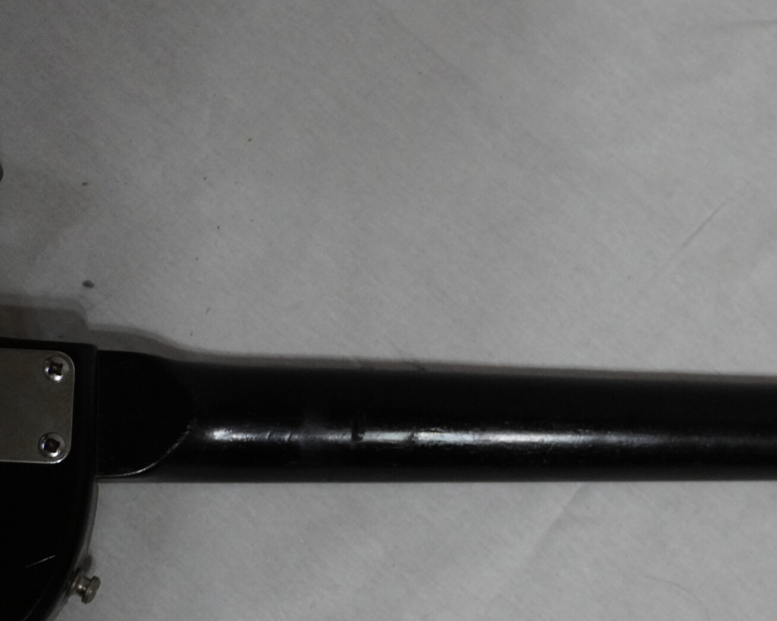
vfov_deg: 17.4
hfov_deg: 21.3
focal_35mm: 88
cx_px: 674
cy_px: 432
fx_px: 2023
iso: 2500
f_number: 5
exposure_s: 1/160
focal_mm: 32
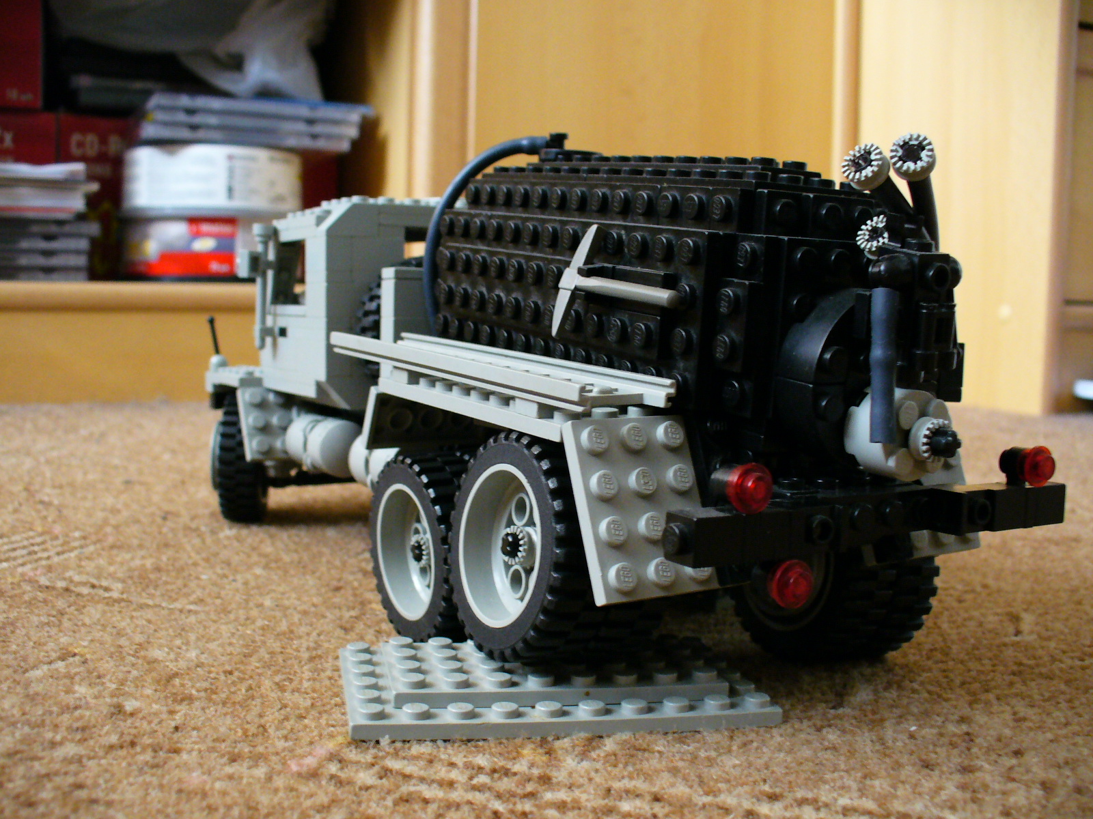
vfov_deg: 38.7
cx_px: 546
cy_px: 410
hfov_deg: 50.1
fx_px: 1168
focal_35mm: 37
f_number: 2.8
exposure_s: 1/20
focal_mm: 6.1
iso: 200
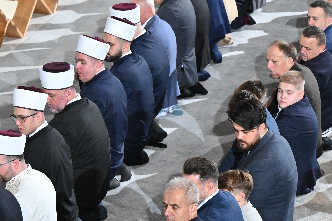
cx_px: 238
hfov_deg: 9.8
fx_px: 1937
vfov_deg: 6.5
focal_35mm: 210
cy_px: 252
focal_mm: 70
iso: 3200
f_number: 4
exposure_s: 1/250
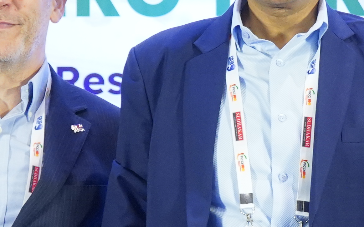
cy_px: 289
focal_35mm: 223
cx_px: 301
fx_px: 2212
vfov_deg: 5.9
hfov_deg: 9.4
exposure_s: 1/160
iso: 2000
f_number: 4.5
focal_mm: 32
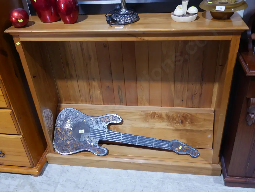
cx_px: 128
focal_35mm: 36
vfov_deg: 39.7
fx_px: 265
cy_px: 96
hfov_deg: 51.3
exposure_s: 1/60
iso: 640
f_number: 4
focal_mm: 18
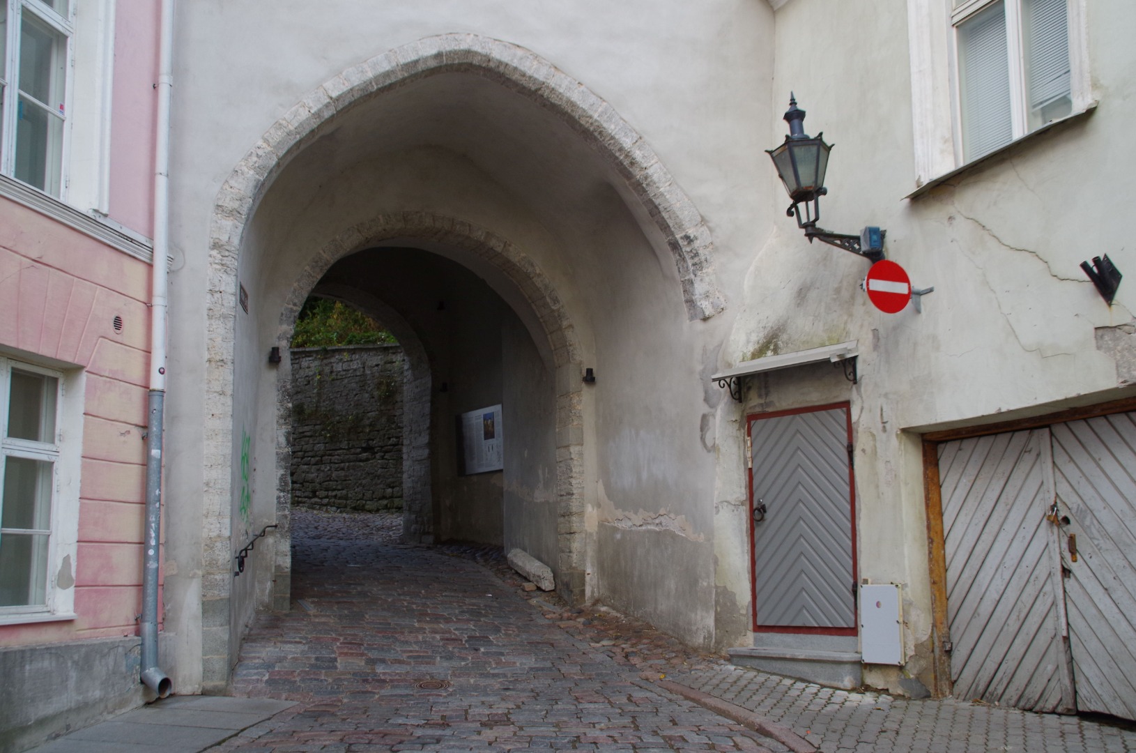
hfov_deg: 46.5
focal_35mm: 42
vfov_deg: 31.8
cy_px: 376
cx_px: 568
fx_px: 1323
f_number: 6.3
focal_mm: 28
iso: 400
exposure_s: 1/50
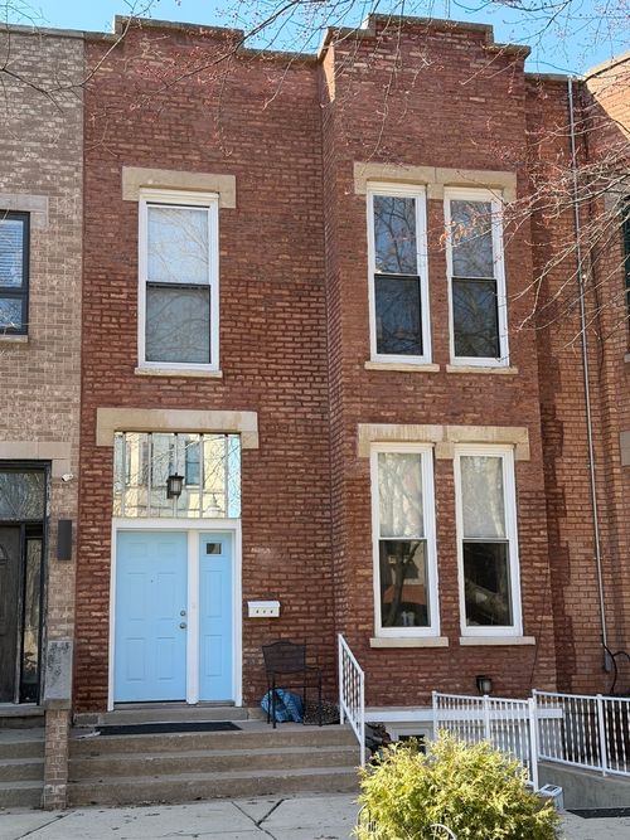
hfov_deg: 30.3
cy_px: 420
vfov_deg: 39.7
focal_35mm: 48
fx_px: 1165
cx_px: 315
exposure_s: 1/1330
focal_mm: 6.76
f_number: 1.78
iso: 100
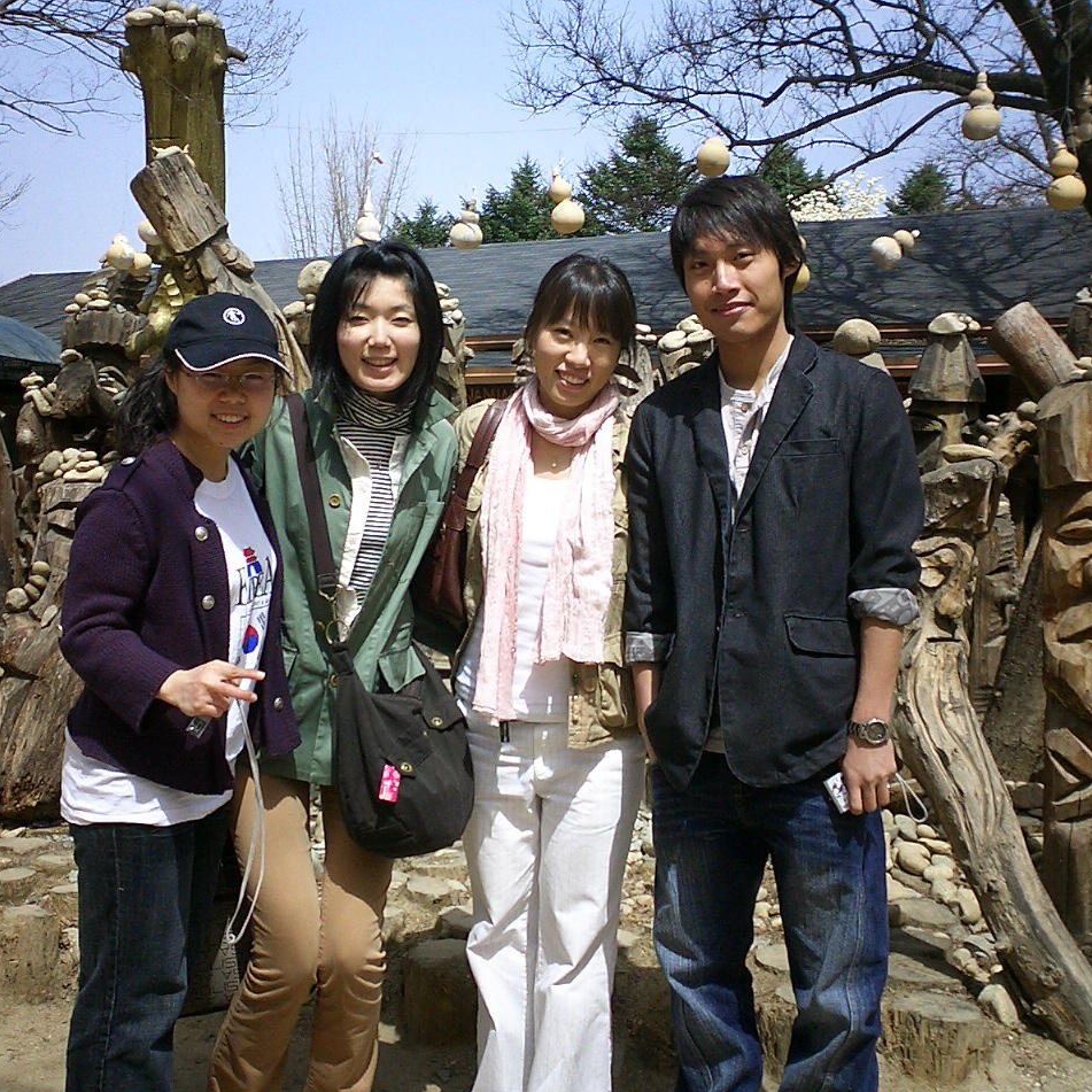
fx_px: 1570
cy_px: 543
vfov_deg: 38.3
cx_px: 490
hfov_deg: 38.3
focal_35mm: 44
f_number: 3.5
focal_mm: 5.6
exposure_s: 1/800
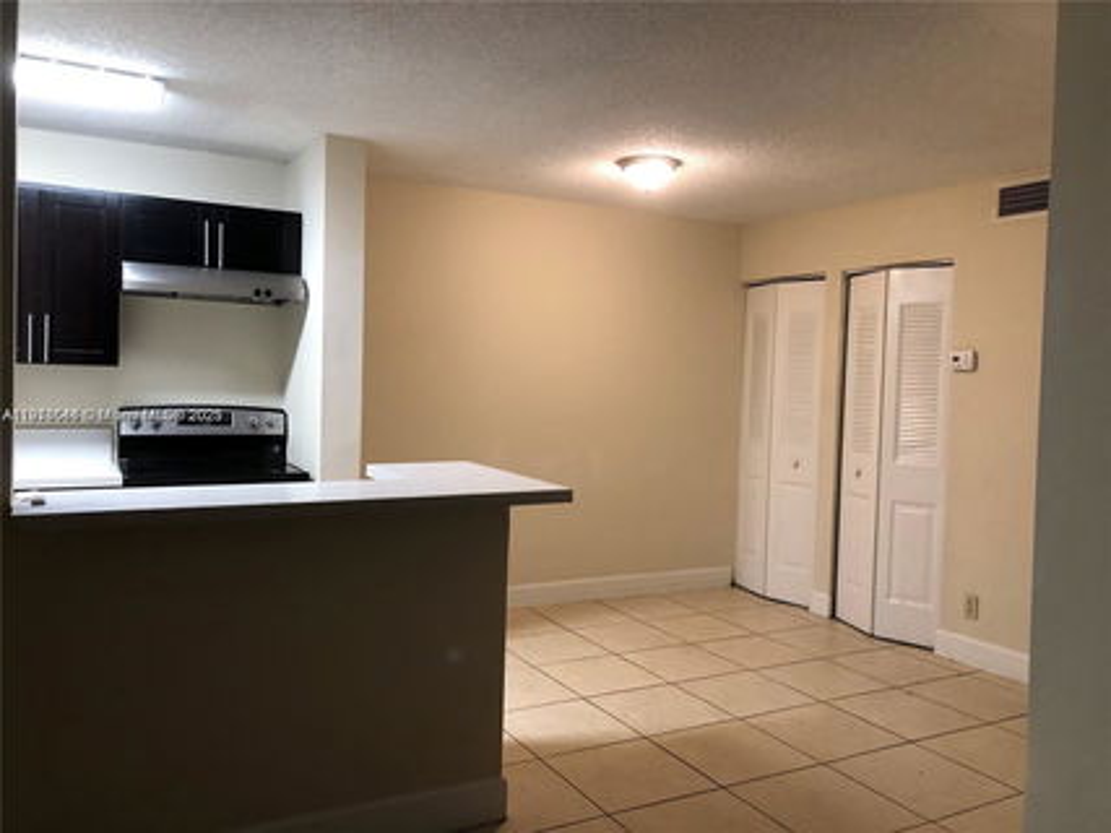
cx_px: 556
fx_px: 898
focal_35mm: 28
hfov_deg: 63.5
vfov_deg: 49.7
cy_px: 416
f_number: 1.8
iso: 50
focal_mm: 3.99
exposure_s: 1/15
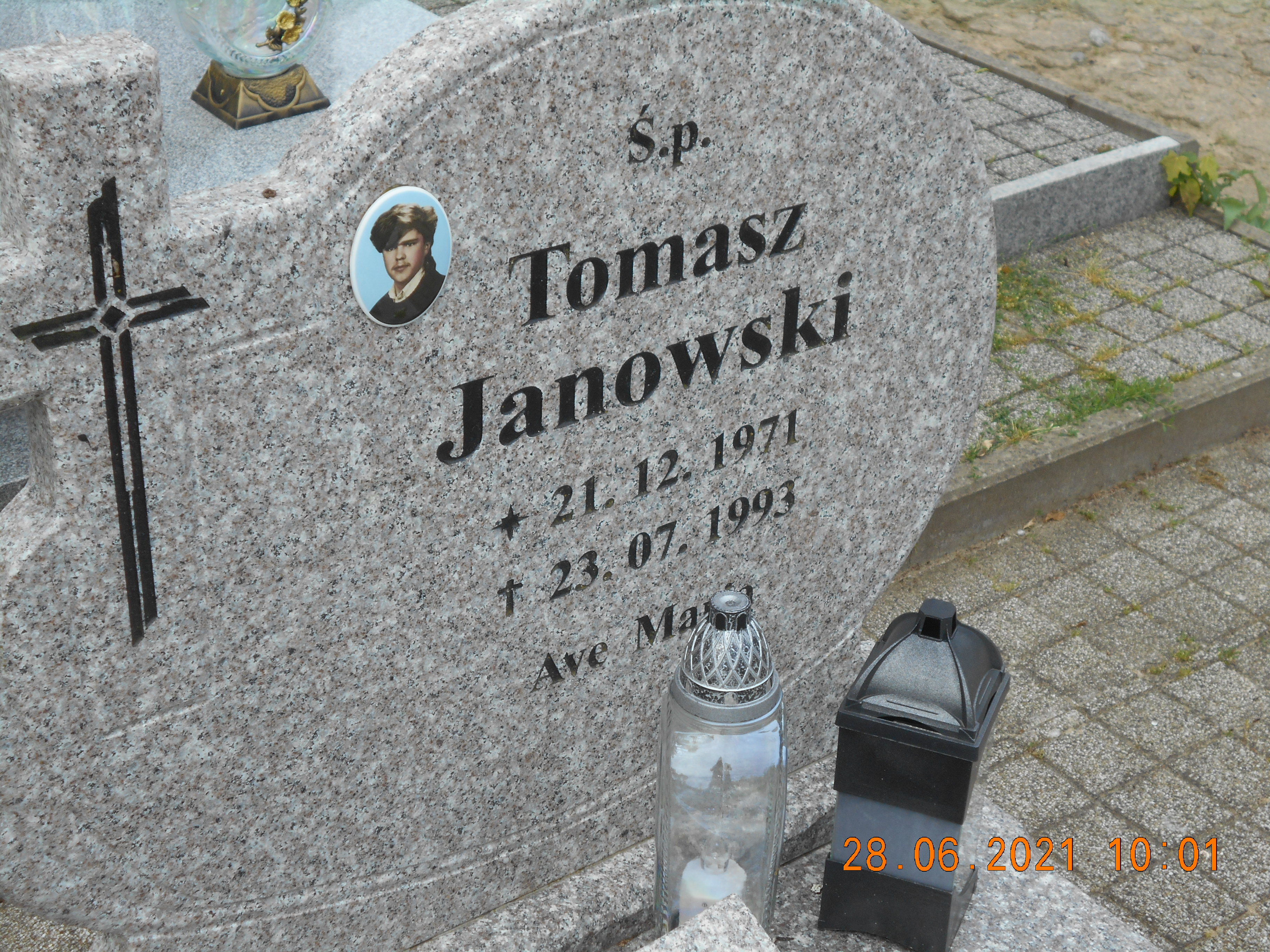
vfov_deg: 25.2
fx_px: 2128
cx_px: 635
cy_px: 476
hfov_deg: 33.2
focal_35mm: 58
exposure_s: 1/250
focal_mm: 10
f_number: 4.9
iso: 80
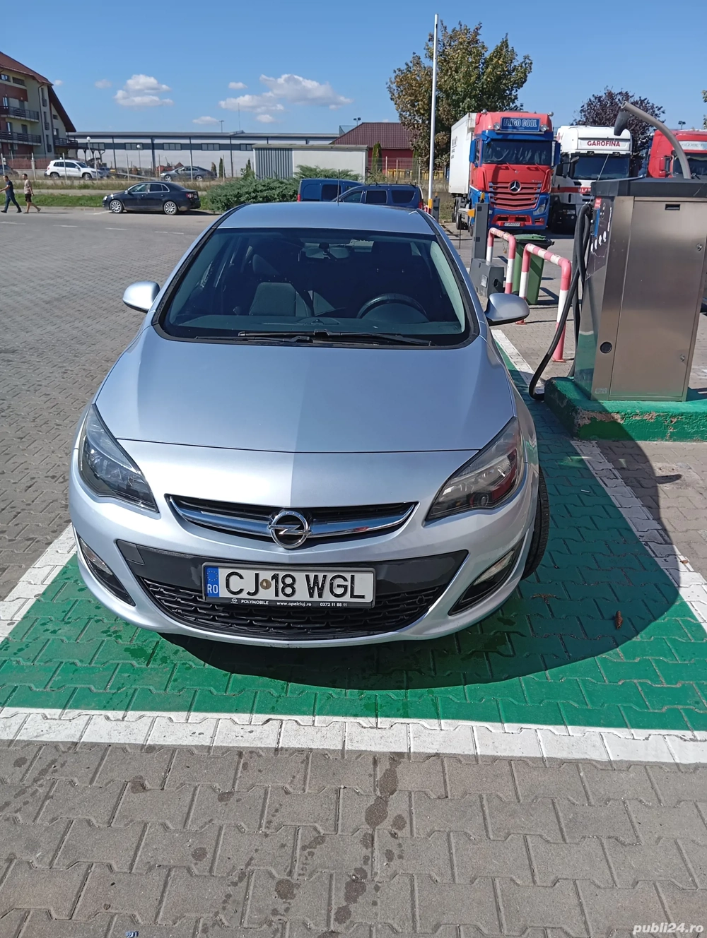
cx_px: 354
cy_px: 469
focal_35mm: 28
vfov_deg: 63.4
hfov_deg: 49.9
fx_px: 761
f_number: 1.8
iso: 109
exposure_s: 1/888
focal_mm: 4.22
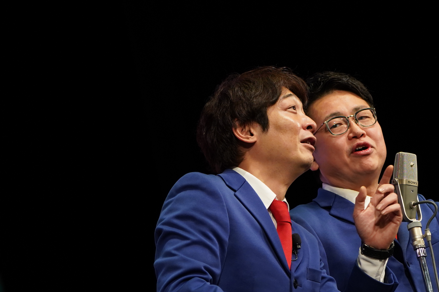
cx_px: 310
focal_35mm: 227
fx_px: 2766
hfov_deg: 9.1
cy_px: 179
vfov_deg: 6.0
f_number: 5.6
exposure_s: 1/200
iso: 2000
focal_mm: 107
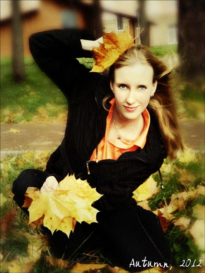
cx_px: 102
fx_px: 553
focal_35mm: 70
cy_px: 136
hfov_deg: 21.0
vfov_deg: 27.8
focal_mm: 12.6
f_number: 4
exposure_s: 1/125
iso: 400
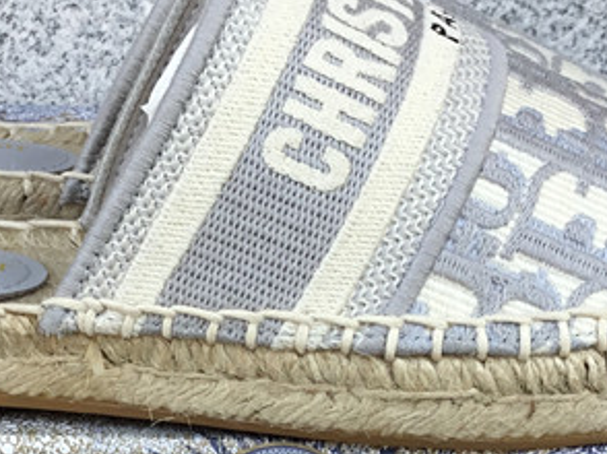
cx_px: 242
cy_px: 432
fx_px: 1664
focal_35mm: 95
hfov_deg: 20.6
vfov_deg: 15.3
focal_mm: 3.3
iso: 25
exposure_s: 1/124
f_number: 2.4
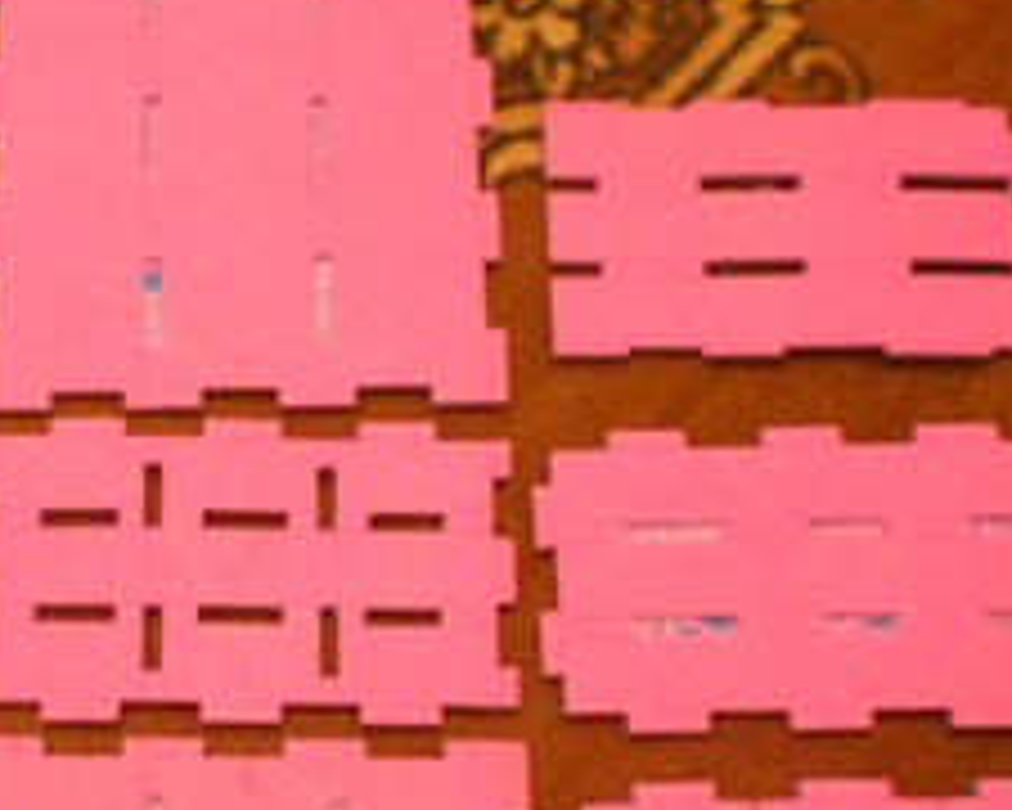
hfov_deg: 30.7
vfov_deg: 25.0
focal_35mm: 60
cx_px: 209
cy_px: 652
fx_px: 1797
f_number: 3.2
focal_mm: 4.6
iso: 800
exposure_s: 1/10
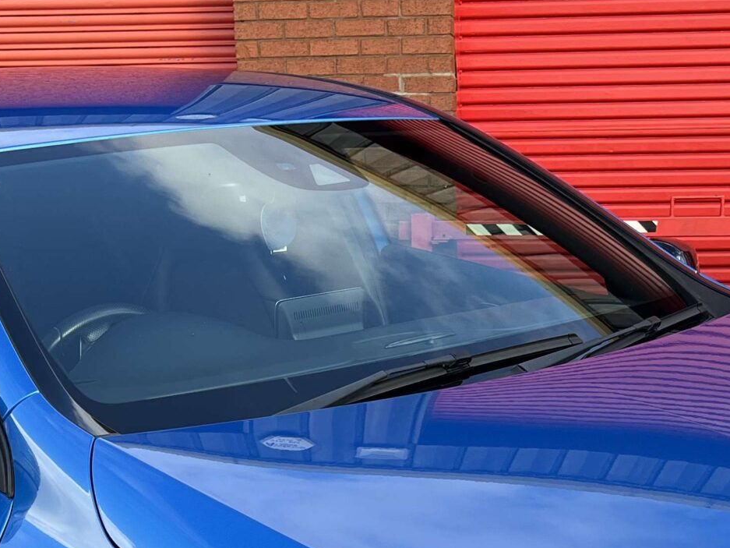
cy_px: 684
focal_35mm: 71
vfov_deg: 19.4
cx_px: 425
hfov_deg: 27.4
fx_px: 1497
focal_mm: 5.7
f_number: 1.5
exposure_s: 1/666
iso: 50
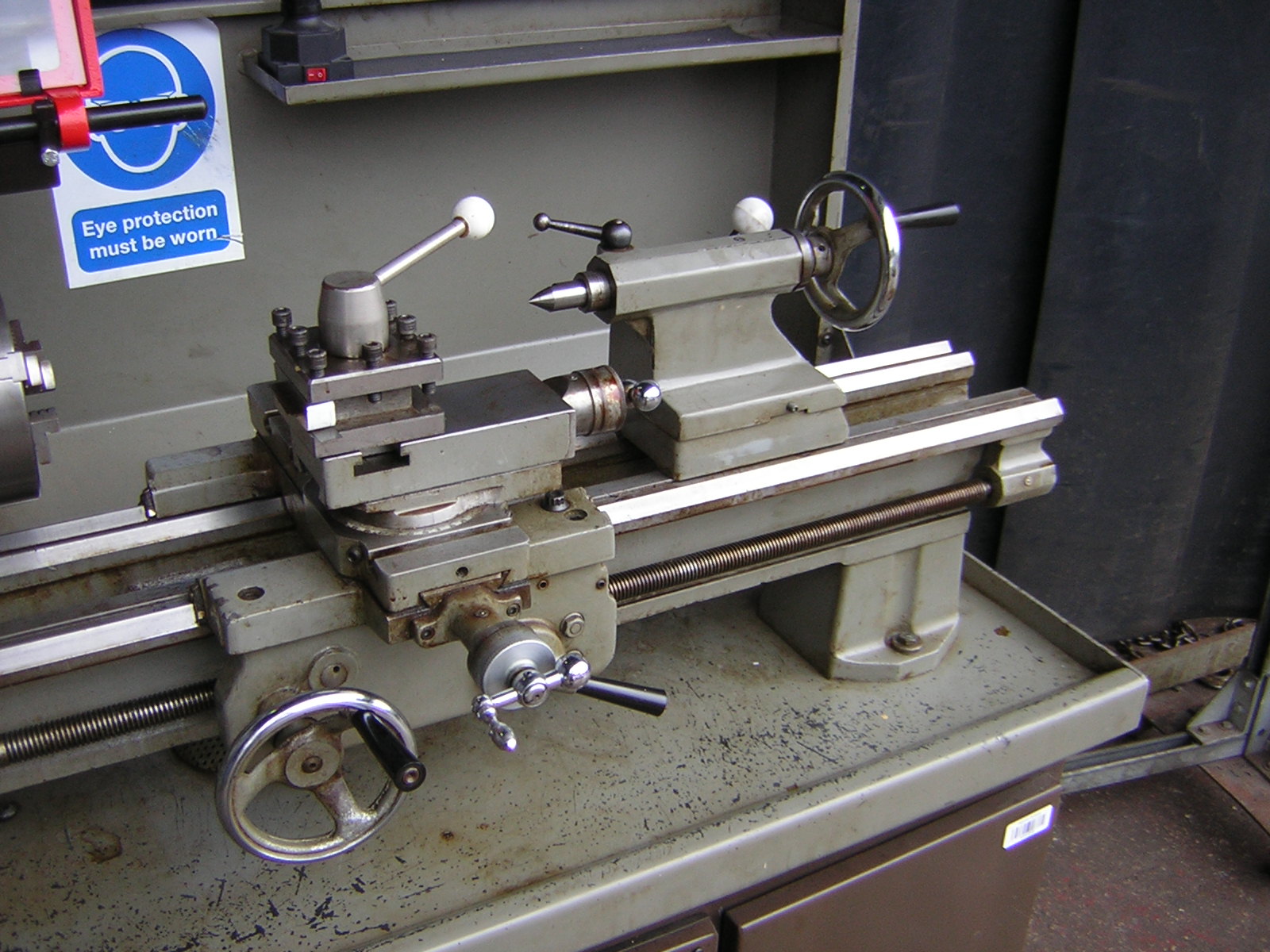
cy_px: 476
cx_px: 635
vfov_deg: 39.7
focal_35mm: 36
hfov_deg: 51.4
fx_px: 1321
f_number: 2.6
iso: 50
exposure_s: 1/47.6
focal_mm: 4.7
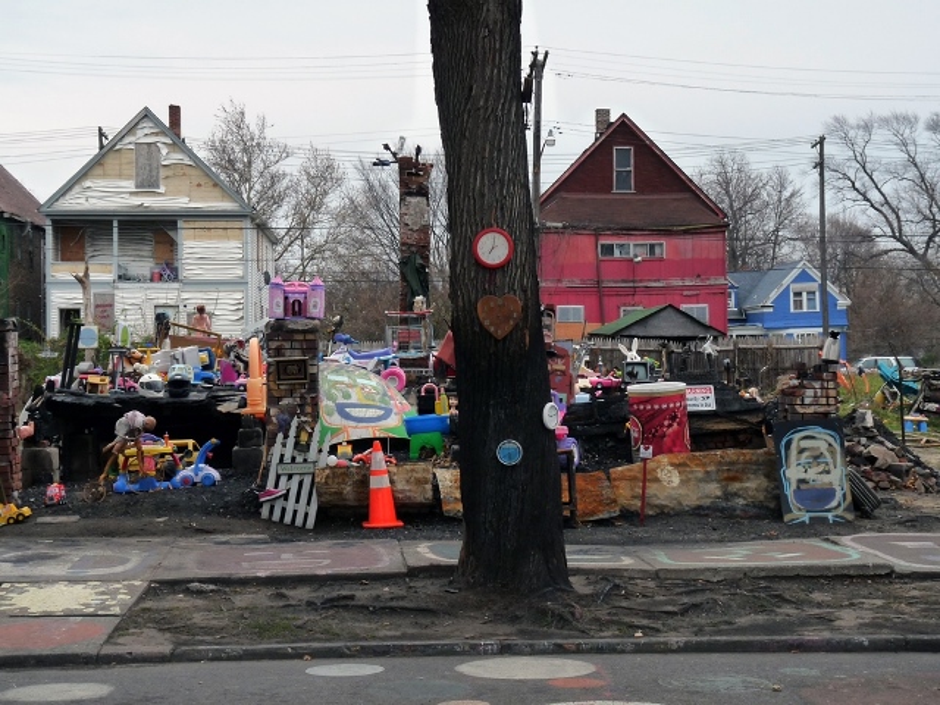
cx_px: 470
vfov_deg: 23.3
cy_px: 352
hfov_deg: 30.7
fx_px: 1711
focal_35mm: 63
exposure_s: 1/200
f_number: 5
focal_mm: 11.1
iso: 160
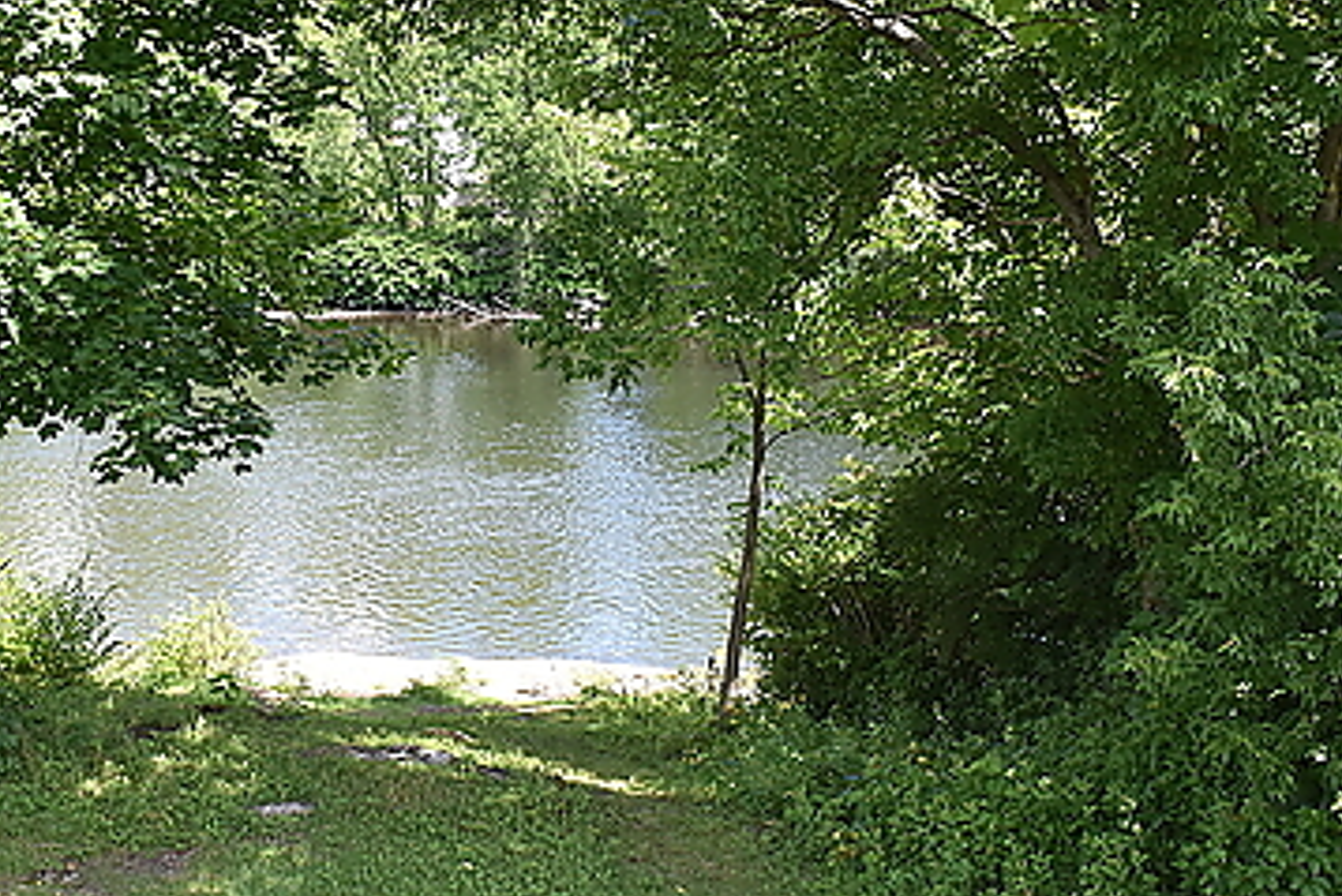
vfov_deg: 23.4
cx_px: 416
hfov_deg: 34.2
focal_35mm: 58
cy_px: 386
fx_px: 2157
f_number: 8
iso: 720
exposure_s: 1/500
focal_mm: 23
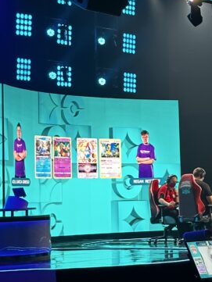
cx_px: 150
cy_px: 80
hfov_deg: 10.9
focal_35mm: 136
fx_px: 1110
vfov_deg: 14.5
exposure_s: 1/60
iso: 200
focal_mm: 6.86
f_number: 1.78
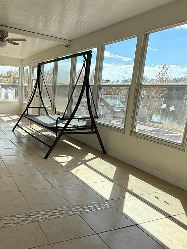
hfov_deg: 46.1
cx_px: 41
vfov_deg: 61.6
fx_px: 209
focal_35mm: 29
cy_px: 134
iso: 64
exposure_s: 1/1001
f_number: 2.2
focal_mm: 2.22
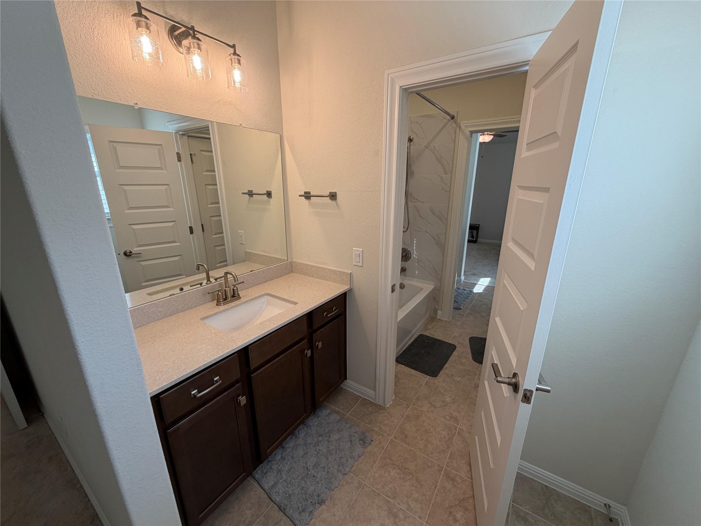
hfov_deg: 102.1
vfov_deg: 85.7
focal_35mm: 14
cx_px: 350
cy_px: 263
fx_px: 284
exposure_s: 1/120
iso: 80
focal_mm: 2.22
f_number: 2.2
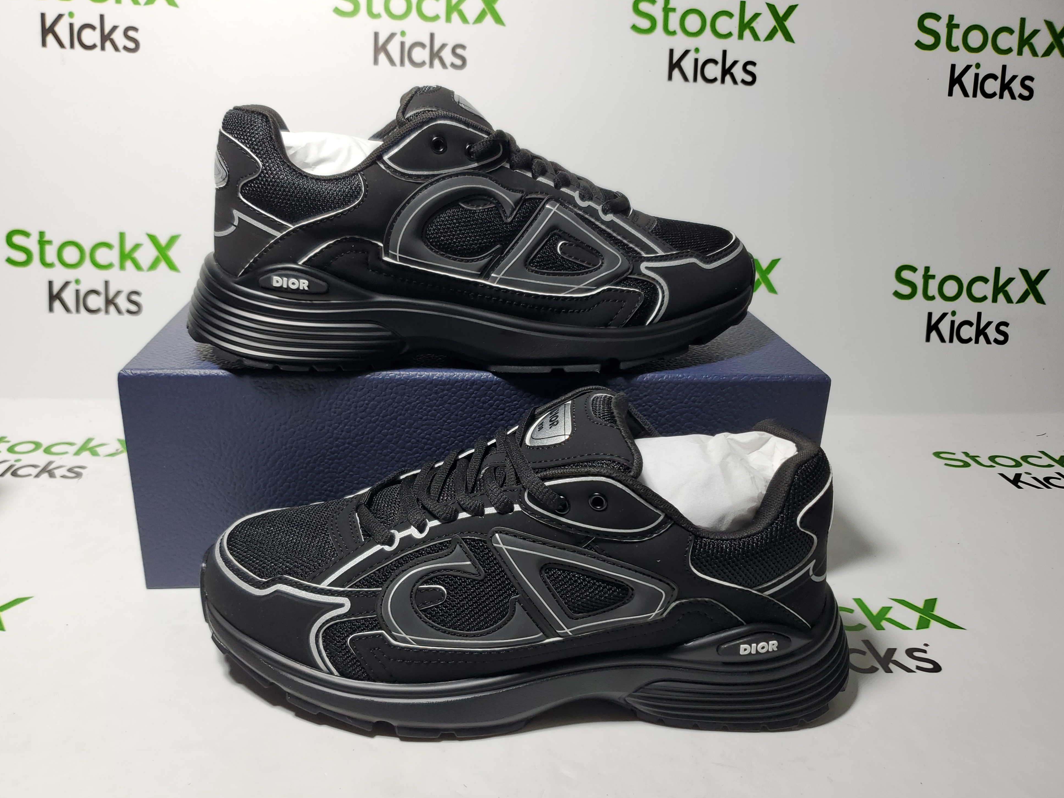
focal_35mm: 27
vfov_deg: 51.4
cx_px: 527
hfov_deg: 65.3
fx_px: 830
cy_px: 400
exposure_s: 1/320
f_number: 1.5
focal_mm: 4.3
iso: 50
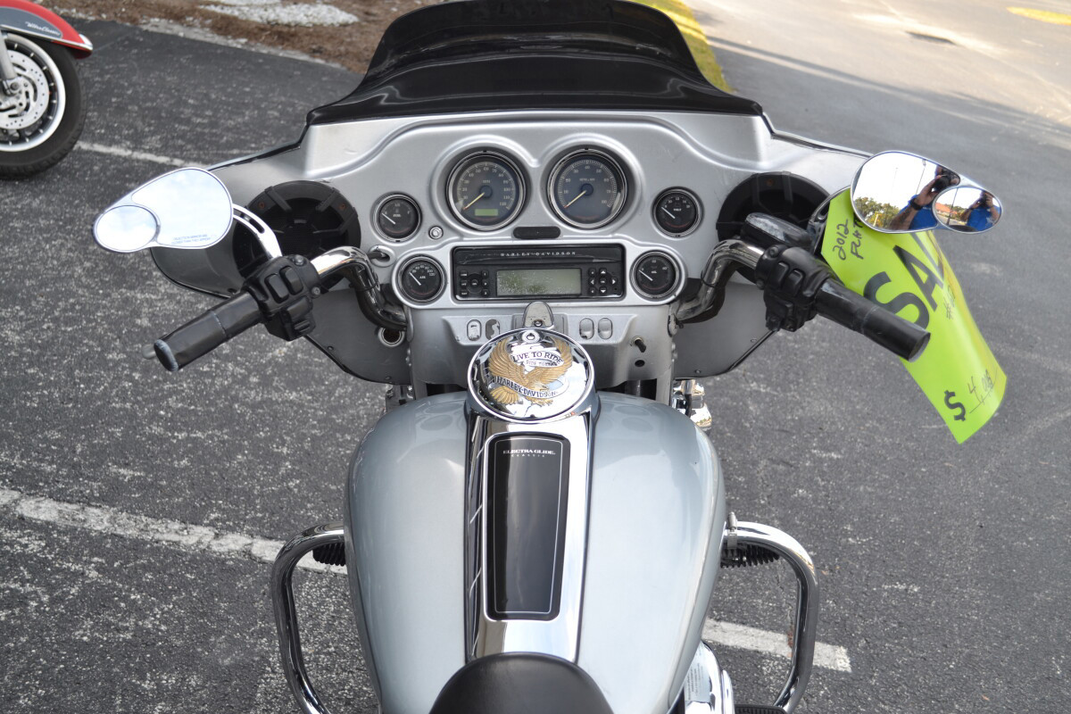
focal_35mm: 48
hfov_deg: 41.1
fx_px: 1428
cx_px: 536
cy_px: 357
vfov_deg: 28.1
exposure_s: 1/125
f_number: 5.6
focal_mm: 32
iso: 140
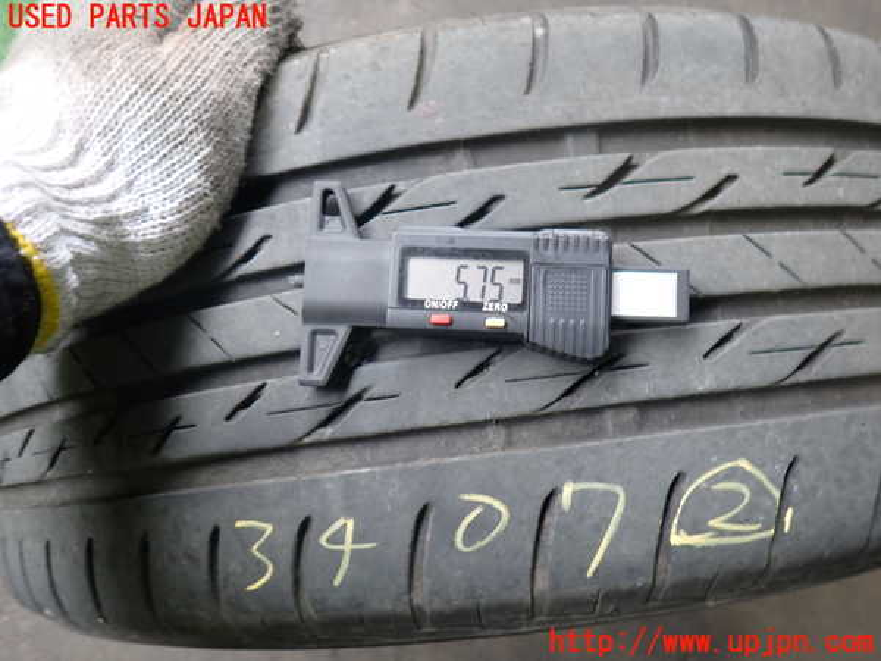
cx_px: 440
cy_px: 330
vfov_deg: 54.9
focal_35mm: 25
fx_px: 636
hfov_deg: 69.4
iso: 200
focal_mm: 4.5
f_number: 2
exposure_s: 1/50
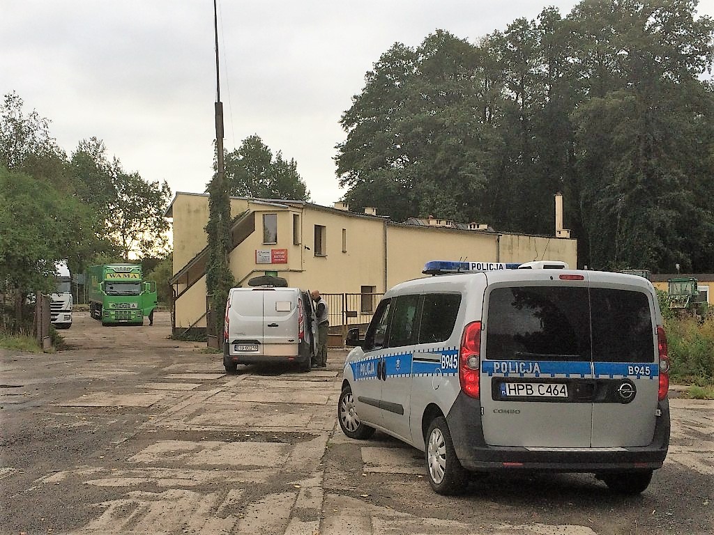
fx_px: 598
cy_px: 268
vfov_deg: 48.2
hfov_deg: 61.7
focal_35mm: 29
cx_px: 357
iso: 32
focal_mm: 4.15
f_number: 2.2
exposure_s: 1/720
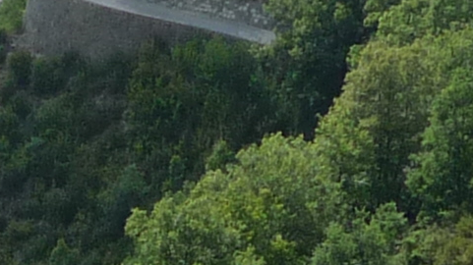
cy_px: 478
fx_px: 3109
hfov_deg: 8.6
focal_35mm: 248
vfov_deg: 4.8
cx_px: -86
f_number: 4.5
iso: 100
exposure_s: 1/400
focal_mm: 5.2
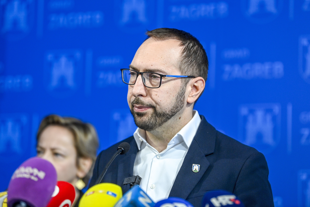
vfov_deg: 10.5
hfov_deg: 15.8
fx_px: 1119
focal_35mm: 130
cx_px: 155
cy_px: 104
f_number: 2.8
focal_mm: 130
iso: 800
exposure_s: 1/400
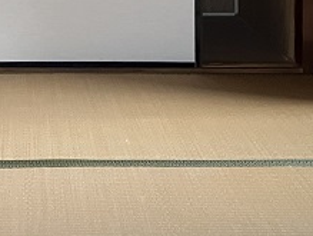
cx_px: 45
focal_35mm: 103
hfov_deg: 18.8
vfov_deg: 13.1
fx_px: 933
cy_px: -181
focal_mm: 3.99
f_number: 1.8
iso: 250
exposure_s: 1/60
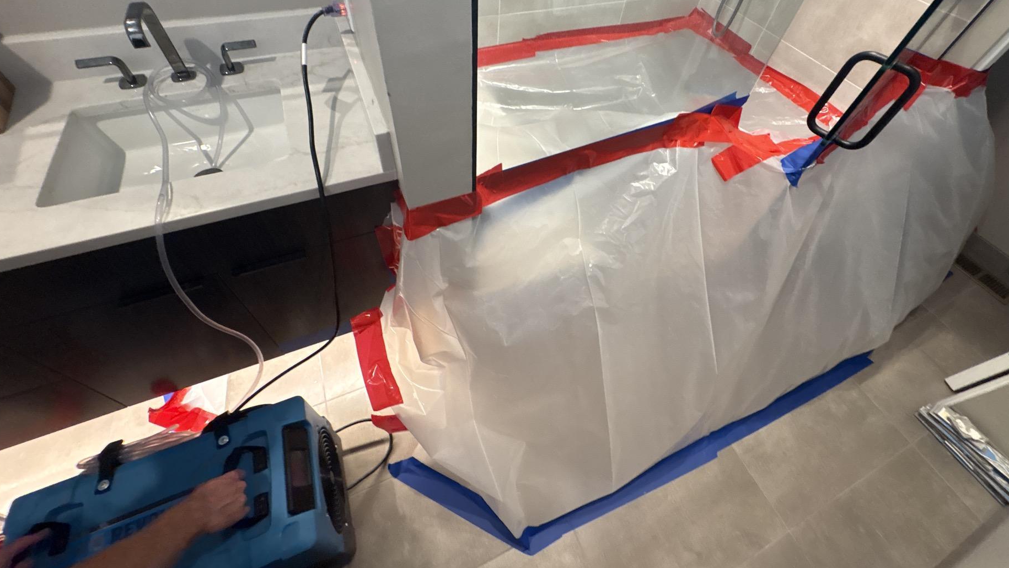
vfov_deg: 65.9
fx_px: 428
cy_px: 207
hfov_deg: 99.3
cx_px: 522
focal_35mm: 16
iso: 400
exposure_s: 1/60
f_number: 2.2
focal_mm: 2.22
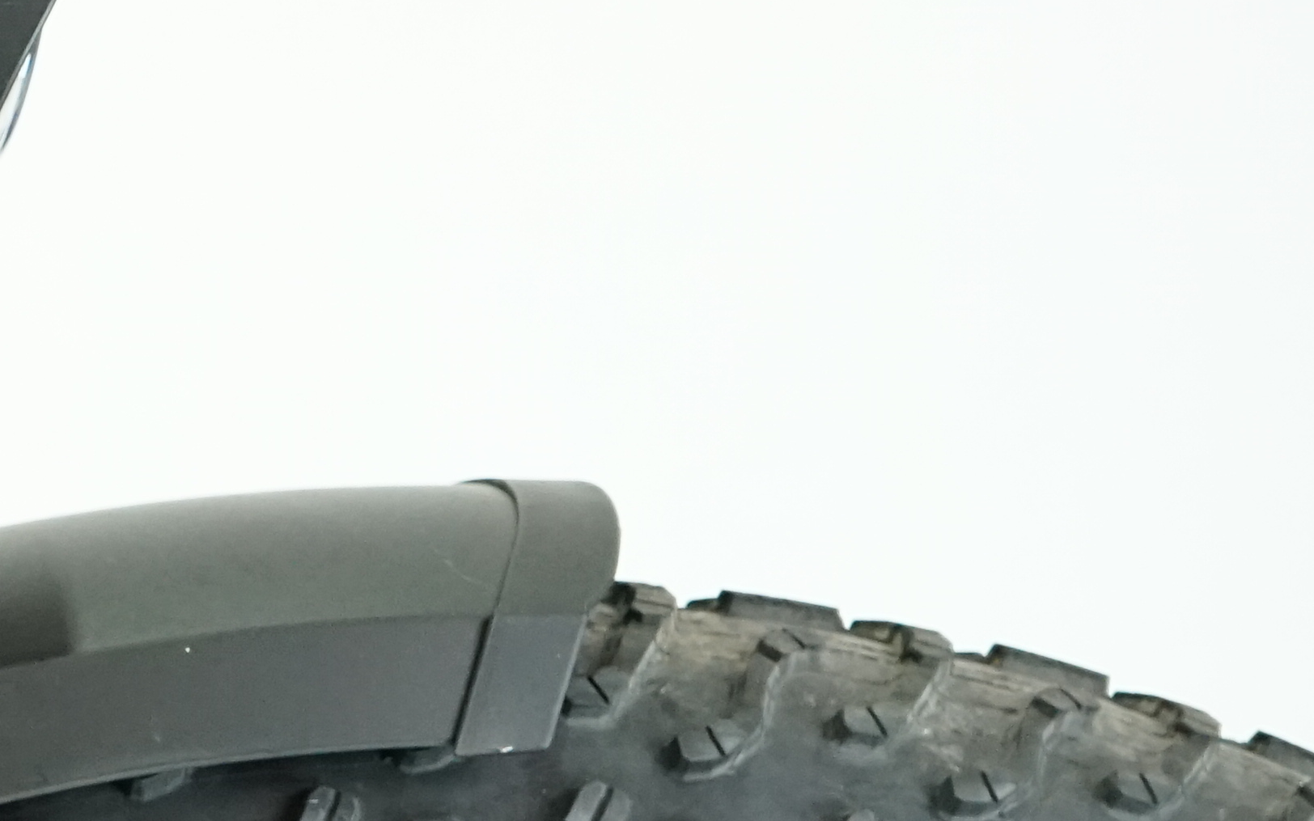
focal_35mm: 128
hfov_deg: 14.8
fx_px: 4584
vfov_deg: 10.2
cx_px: -835
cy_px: 534
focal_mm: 34
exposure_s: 1/200
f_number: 5.6
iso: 3200
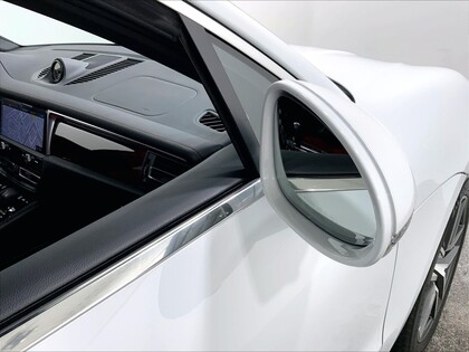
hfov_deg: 61.7
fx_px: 393
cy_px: 176
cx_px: 234
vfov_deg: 48.2
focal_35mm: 29
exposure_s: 1/127
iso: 16
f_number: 1.8
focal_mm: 3
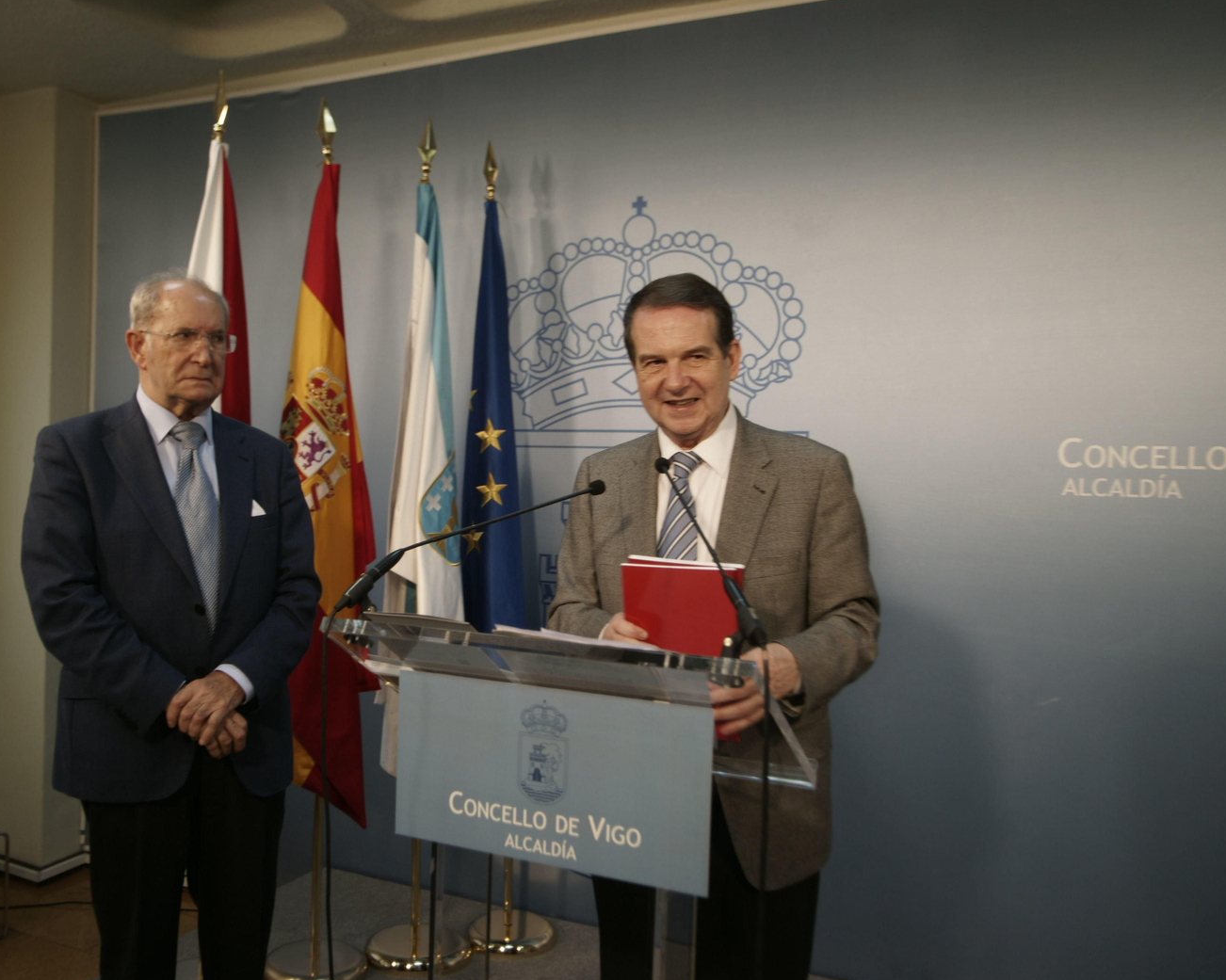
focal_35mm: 30
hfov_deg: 58.4
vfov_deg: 48.5
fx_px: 1088
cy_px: 498
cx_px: 501
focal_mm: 26
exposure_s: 1/40
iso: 200
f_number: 4.5
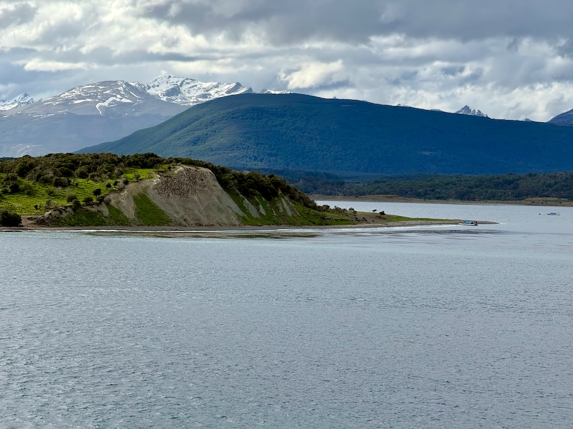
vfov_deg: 12.3
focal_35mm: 120
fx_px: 1986
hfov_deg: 16.4
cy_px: 214
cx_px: 286
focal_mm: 15.66
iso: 50
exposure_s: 1/1650
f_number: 2.8
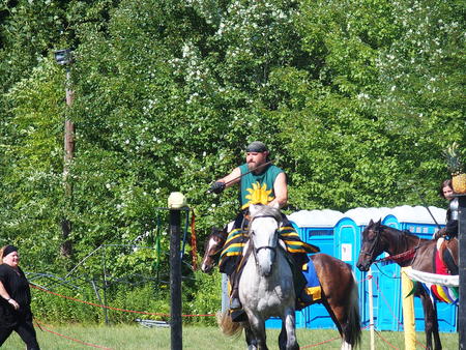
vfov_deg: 6.1
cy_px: 175
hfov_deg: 8.2
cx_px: 233
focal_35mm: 242
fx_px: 3260
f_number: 3.5
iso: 100
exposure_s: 1/800
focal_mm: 51.4
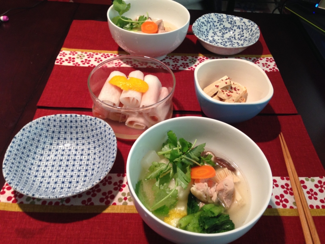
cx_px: 162
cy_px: 122
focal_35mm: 33
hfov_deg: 55.4
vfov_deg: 42.9
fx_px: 310
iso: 125
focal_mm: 4.12
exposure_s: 1/20
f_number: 2.4
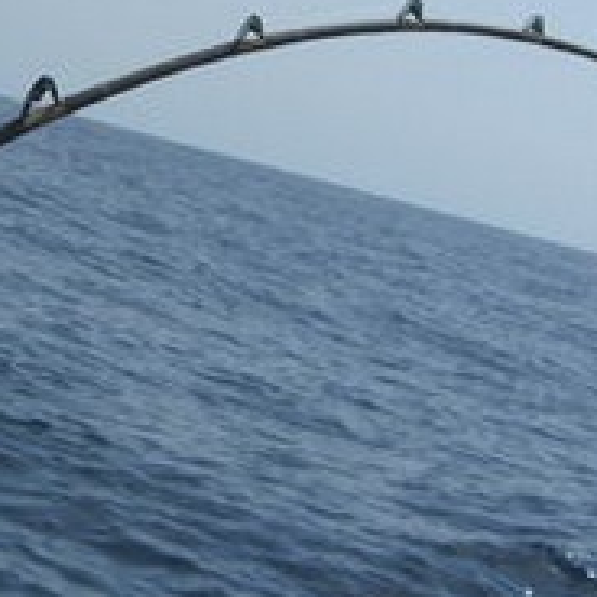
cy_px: 172
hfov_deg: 14.6
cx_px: -130
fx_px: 2244
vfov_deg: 15.1
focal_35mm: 115
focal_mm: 7.9
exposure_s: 1/320
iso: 80
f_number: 8
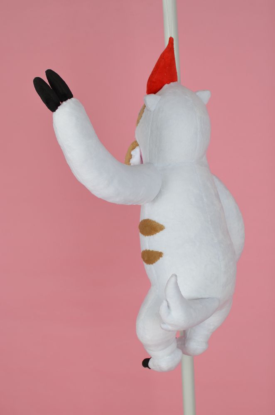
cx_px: 138
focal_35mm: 52
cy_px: 208
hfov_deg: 25.6
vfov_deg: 37.9
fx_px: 604
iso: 100
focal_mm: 35
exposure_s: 1/80
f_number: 5
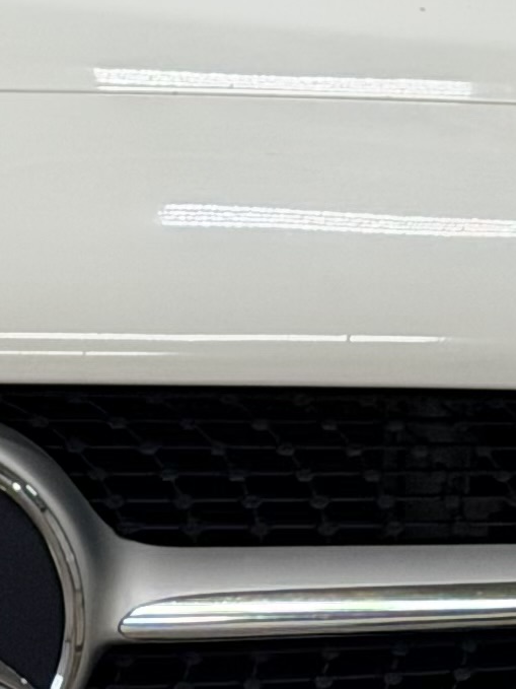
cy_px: -594
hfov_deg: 5.2
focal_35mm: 285
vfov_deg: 6.8
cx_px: -138
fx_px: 5666
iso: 64
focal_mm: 6.76
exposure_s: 1/171
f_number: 1.78
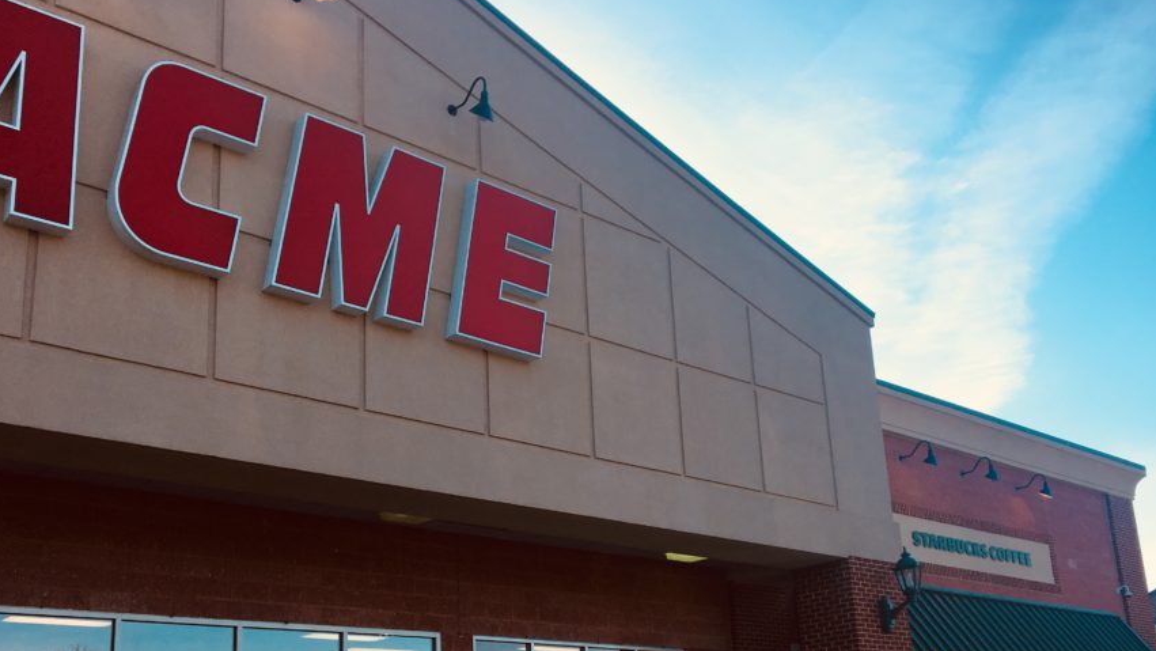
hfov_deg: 52.8
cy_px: 482
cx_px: 557
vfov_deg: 30.7
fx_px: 1165
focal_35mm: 38
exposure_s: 1/950
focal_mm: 4.15
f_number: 2.2
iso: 25
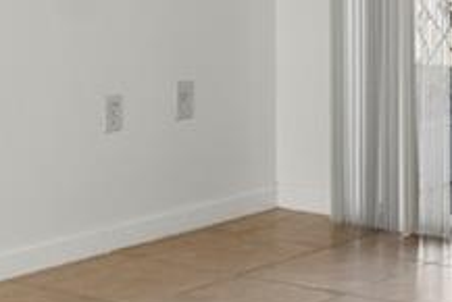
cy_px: -108
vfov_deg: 11.3
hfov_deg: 16.5
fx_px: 1482
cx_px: 562
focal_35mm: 118
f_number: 7.1
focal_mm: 16
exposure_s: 1/8
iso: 200
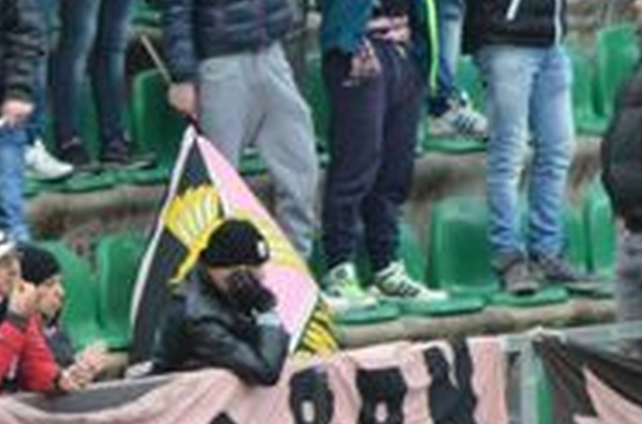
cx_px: -186
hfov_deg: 1.5
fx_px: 24583
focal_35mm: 1382
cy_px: 488
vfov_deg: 1.0
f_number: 5.6
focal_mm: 300
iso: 1100
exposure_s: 1/500
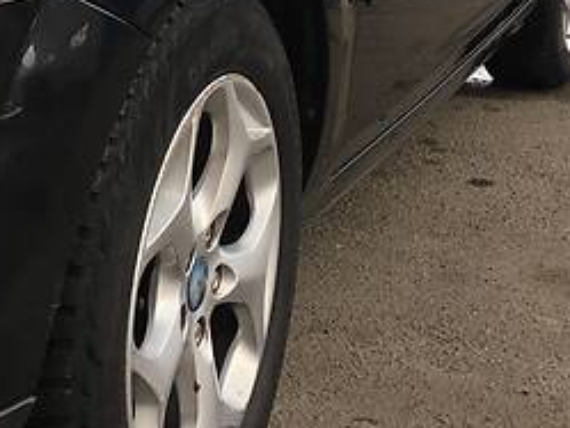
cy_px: -73
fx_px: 1532
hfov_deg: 20.9
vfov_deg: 15.4
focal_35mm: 93
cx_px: 156
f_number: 2.2
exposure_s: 1/239
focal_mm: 4.2
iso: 25
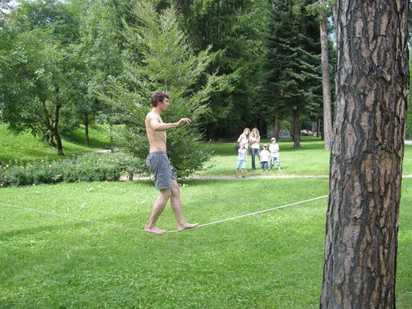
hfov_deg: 50.1
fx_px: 440
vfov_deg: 38.7
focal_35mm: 37
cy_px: 154
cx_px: 206
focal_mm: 7.9
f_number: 2.8
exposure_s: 1/177
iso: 64
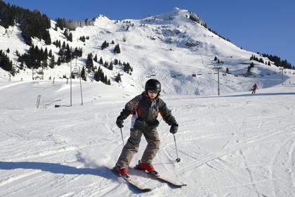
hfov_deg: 63.7
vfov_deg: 45.0
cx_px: 148
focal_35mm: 29
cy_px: 98
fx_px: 238
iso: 200
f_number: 9
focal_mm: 29
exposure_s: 1/800
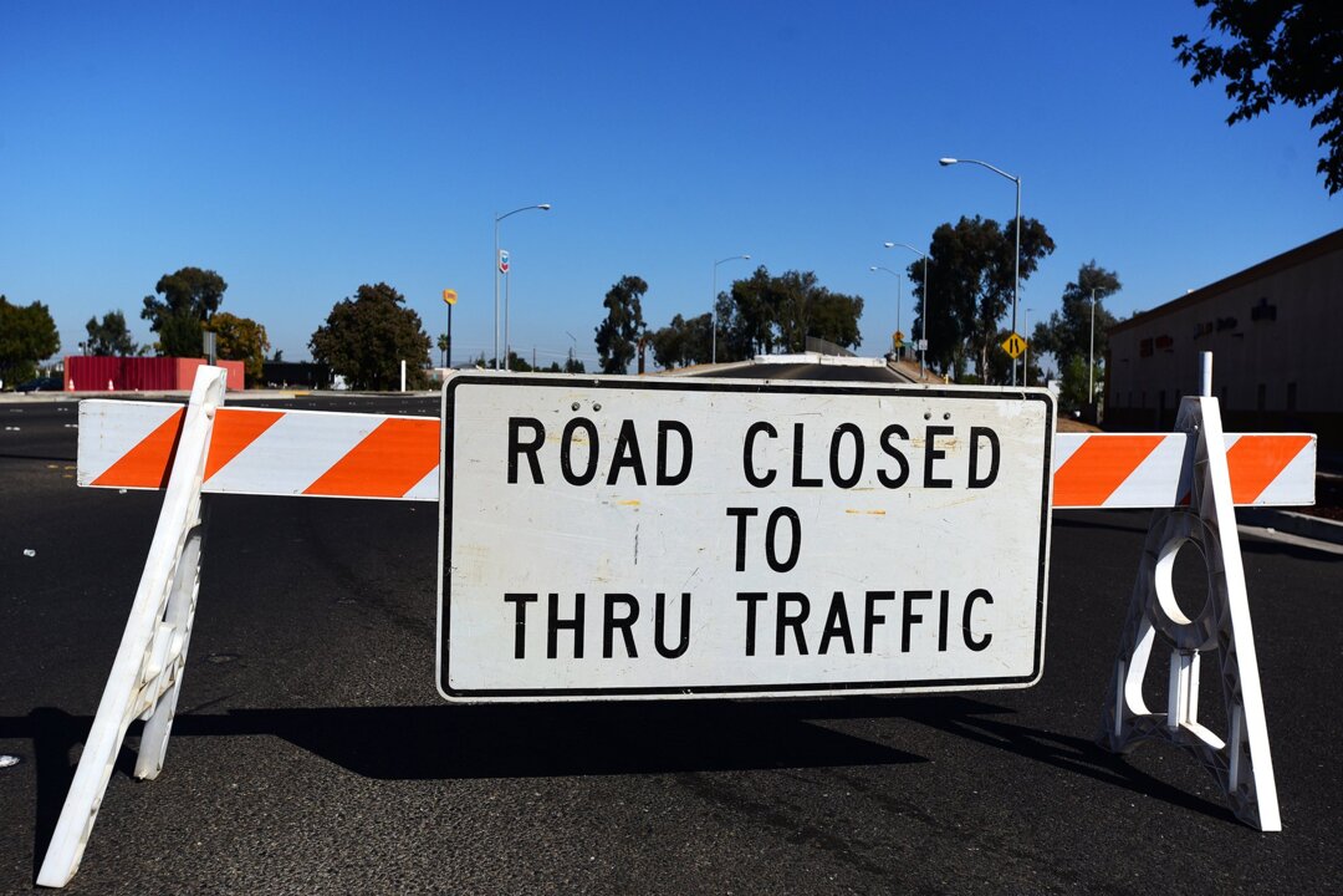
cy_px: 448
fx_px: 1306
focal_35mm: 35
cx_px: 672
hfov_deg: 54.4
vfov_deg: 37.9
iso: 320
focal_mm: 35
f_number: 5.6
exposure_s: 1/4000
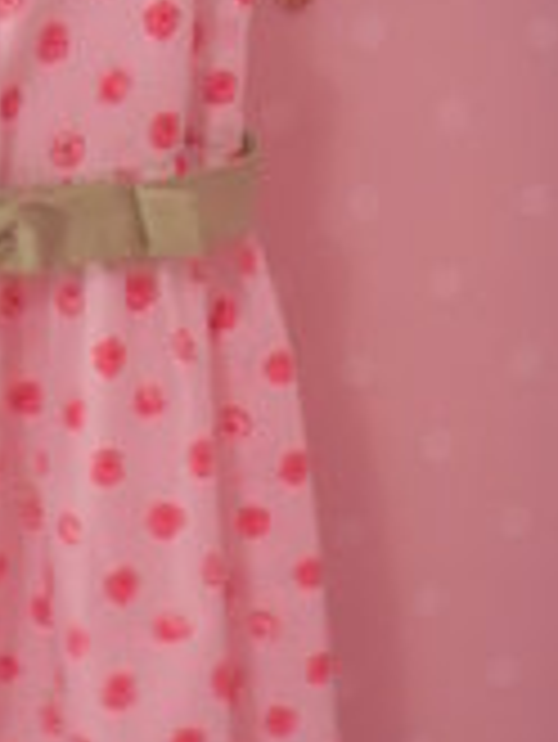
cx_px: -52
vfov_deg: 21.5
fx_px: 1953
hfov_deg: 15.8
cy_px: 405
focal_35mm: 91
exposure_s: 1/6
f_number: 3.5
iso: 200
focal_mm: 6.6
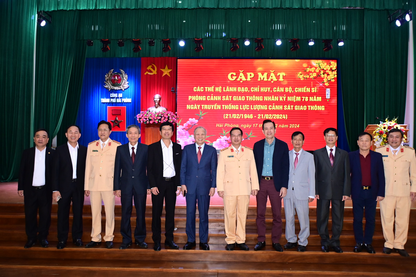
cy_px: 138
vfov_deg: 43.6
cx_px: 208
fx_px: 347
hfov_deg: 61.9
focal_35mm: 30
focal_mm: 20
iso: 1600
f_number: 4.5
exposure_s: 1/250
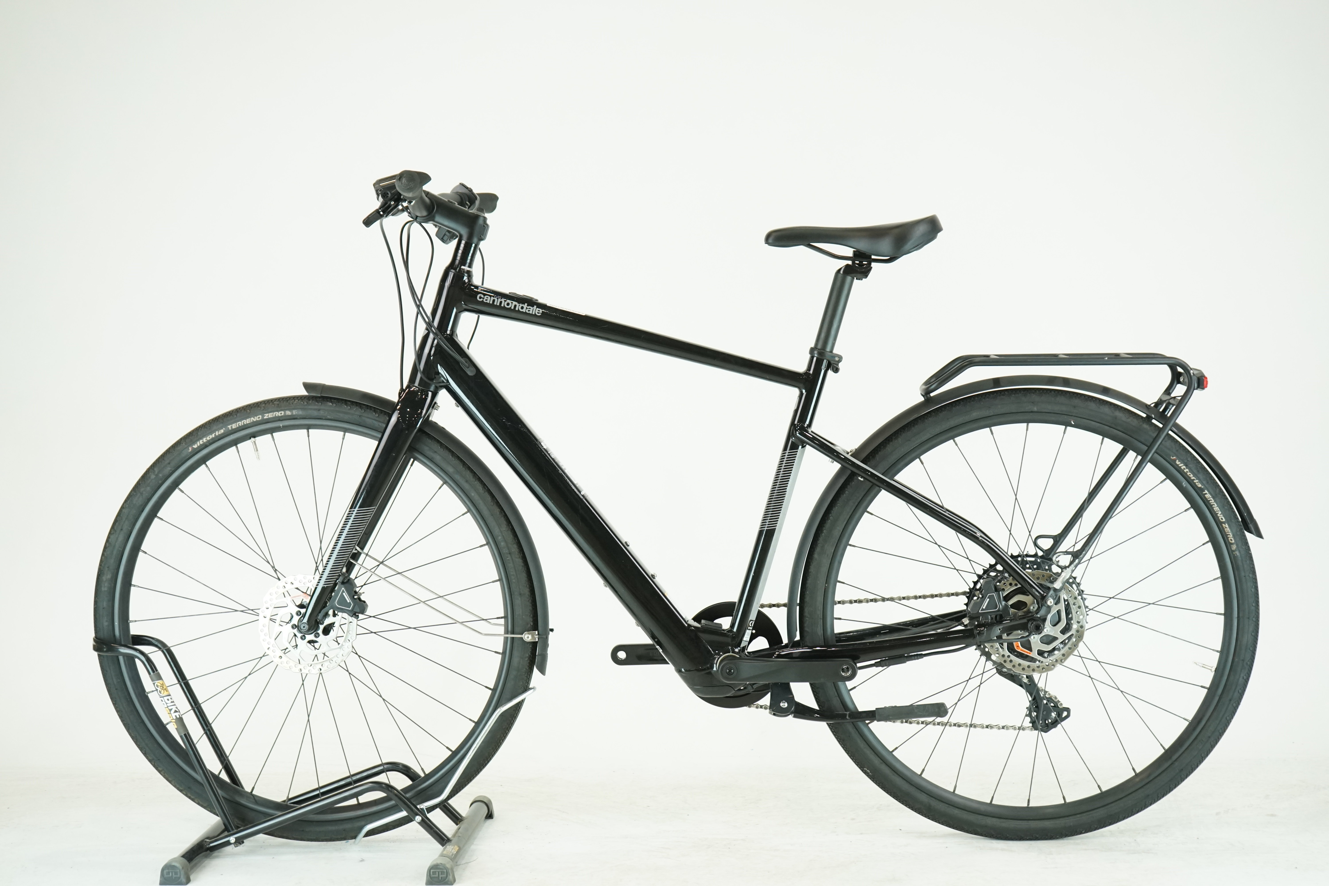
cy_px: 443
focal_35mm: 51
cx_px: 664
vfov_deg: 26.5
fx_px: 1883
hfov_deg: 38.9
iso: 1600
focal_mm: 51
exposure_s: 1/200
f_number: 5.6
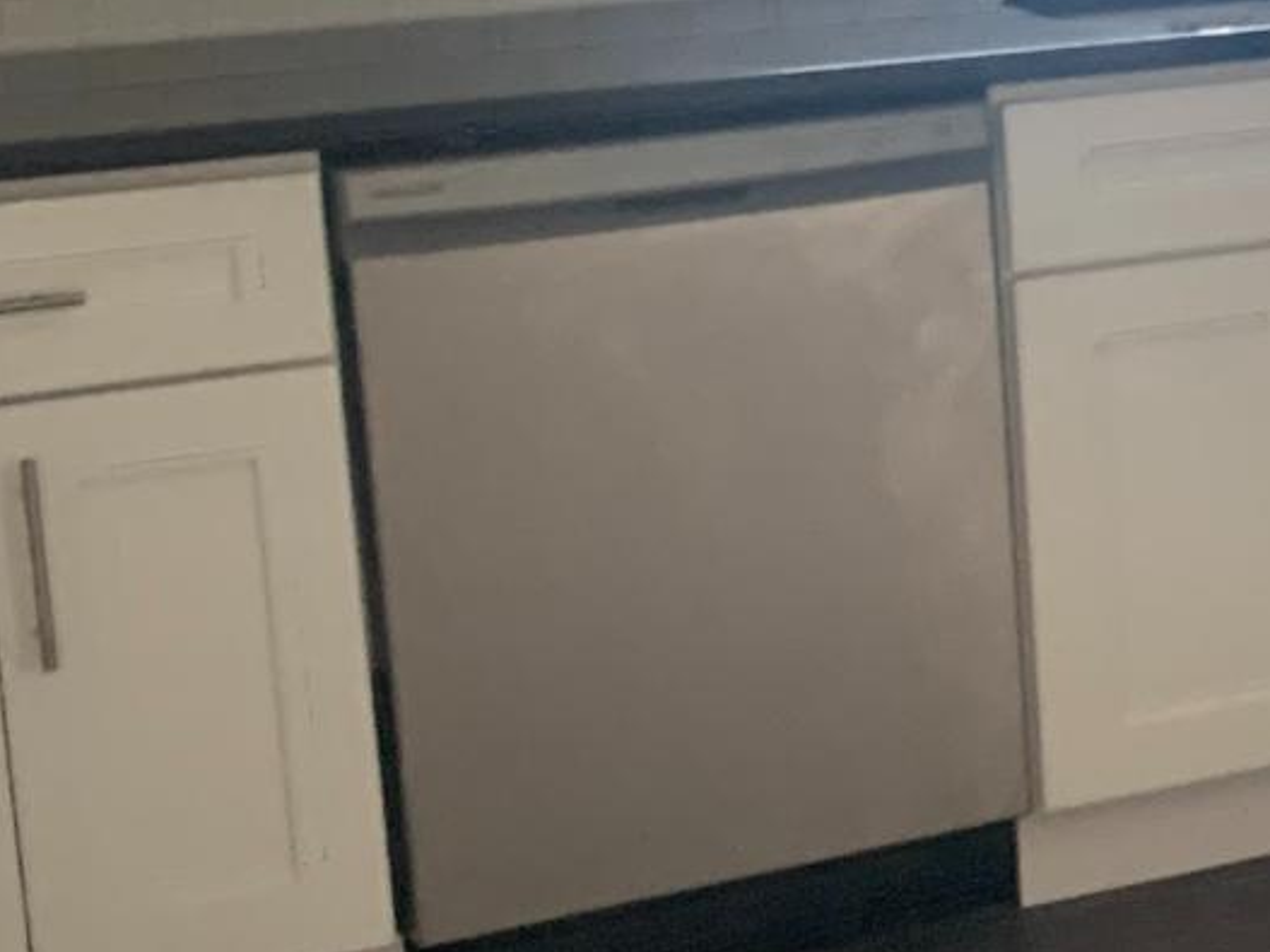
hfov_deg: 17.5
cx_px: 1904
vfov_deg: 14.6
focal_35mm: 101
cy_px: 229
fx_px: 3705
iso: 250
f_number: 1.8
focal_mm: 4.25
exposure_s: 1/60
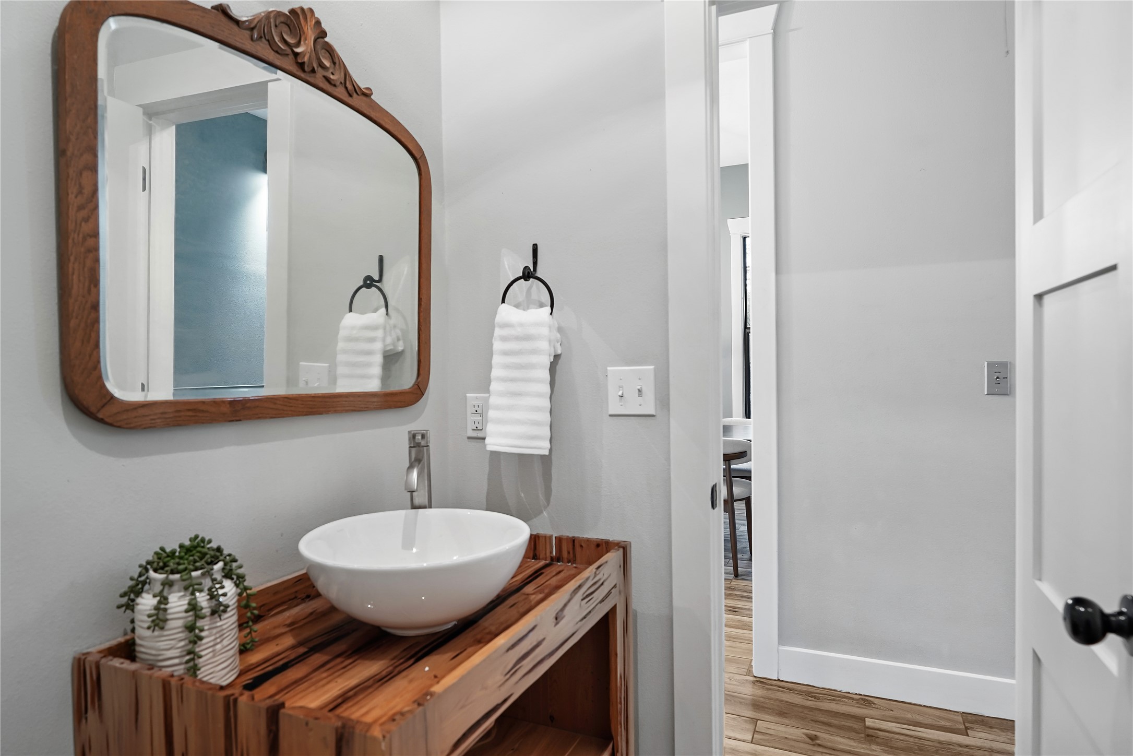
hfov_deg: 84.0
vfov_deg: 61.9
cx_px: 566
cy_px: 378
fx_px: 629
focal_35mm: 20
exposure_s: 1/15
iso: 640
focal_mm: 20
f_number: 5.6
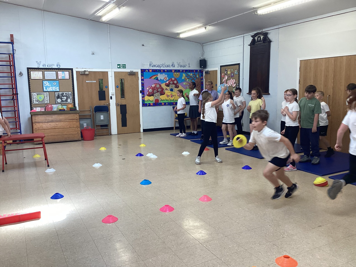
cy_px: 134
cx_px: 178
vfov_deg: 45.4
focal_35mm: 31
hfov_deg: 58.4
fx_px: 319
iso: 100
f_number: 2.4
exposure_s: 1/100
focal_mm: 3.3
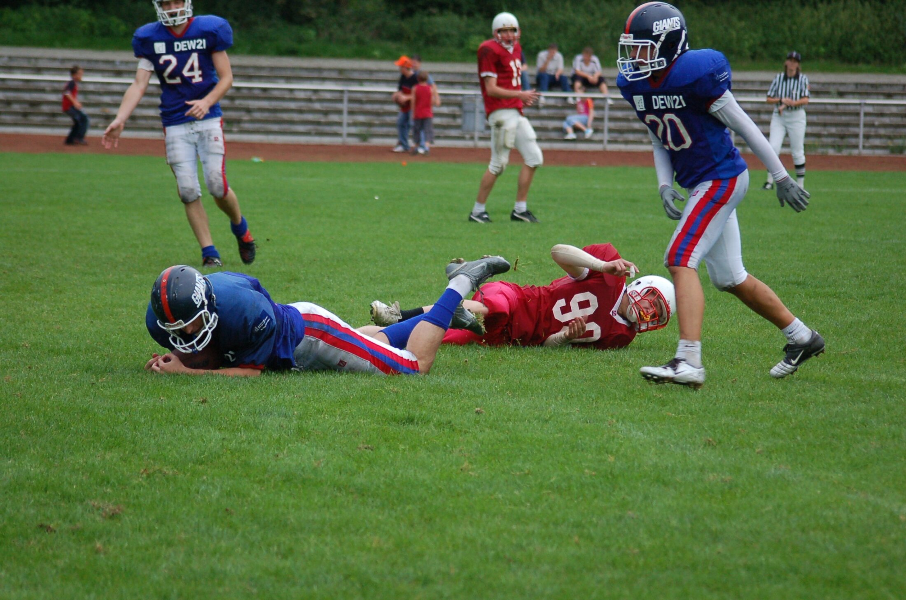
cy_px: 300
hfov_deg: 12.5
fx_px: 4145
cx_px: 453
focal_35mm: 165
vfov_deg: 8.3
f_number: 4.2
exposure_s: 1/500
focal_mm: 110
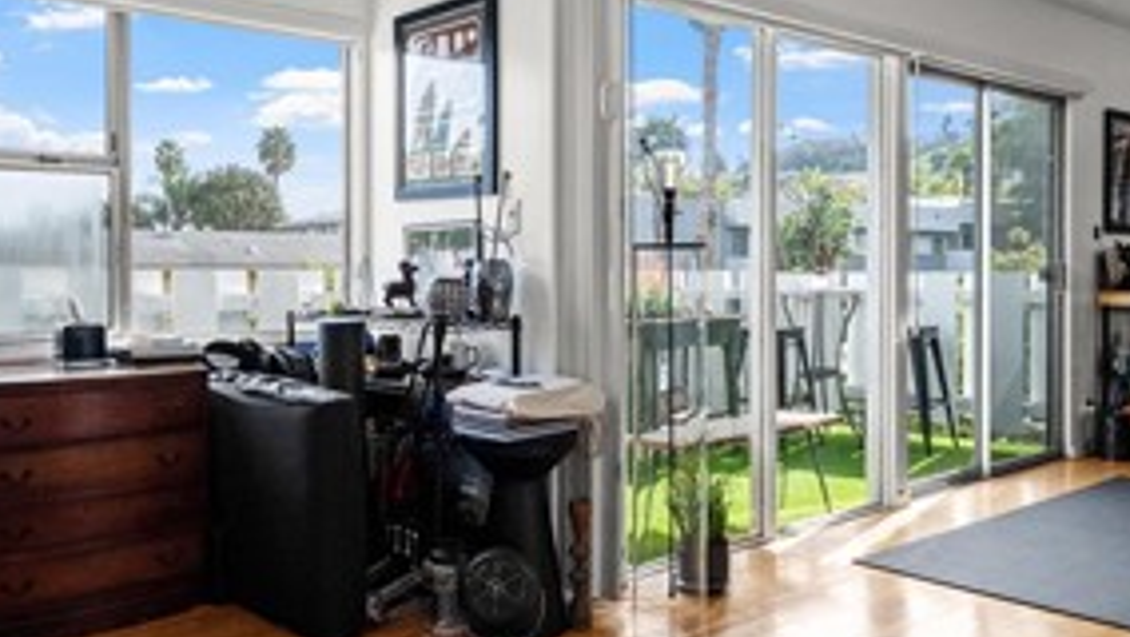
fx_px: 989
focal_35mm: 33
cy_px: 269
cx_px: 466
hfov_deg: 59.1
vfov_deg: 35.6
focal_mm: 14
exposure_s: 1/320
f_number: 8
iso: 800
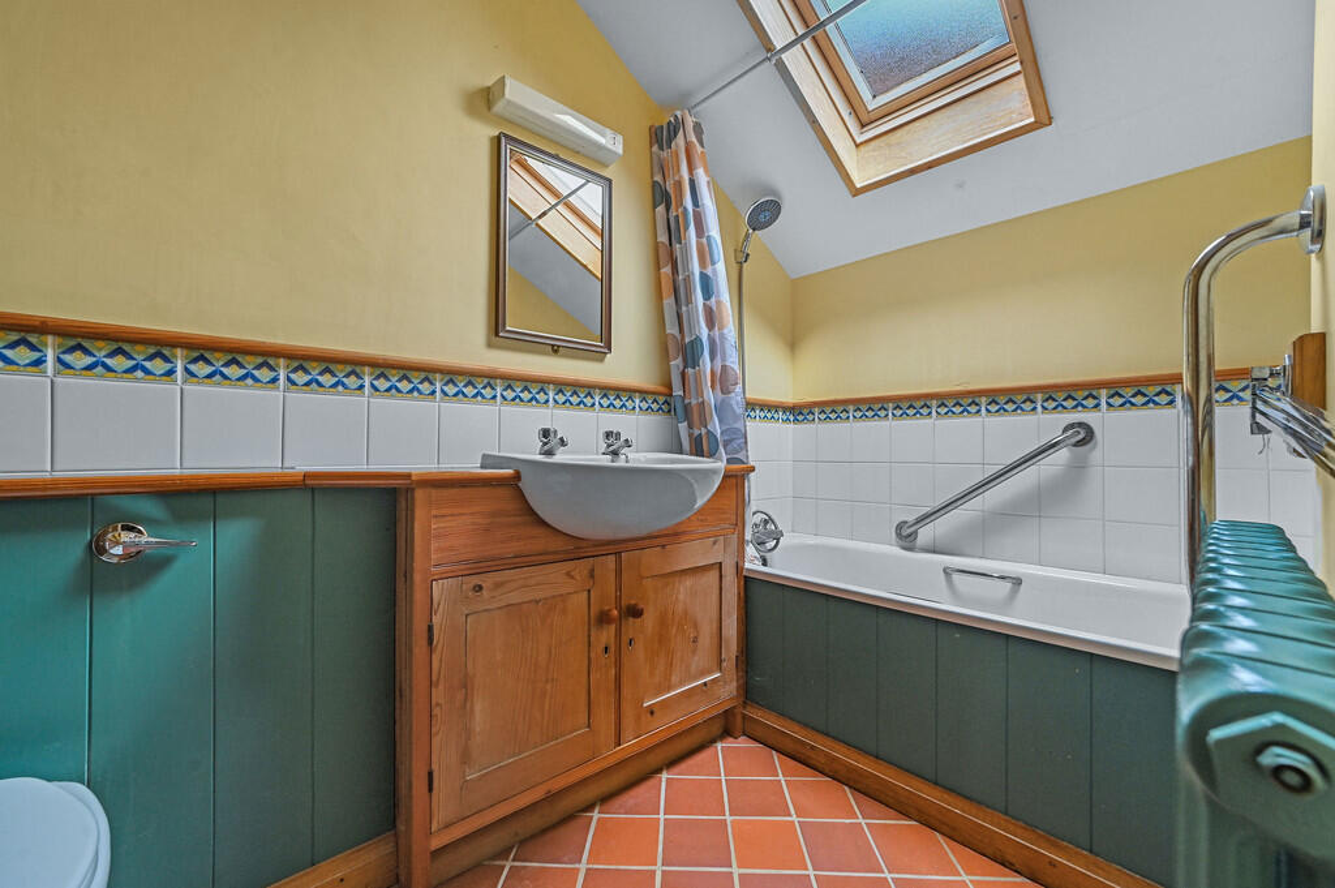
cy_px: 444
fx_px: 519
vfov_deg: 81.1
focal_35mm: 14
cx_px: 668
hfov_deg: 104.3
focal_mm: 14
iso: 400
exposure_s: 1/3
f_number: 8
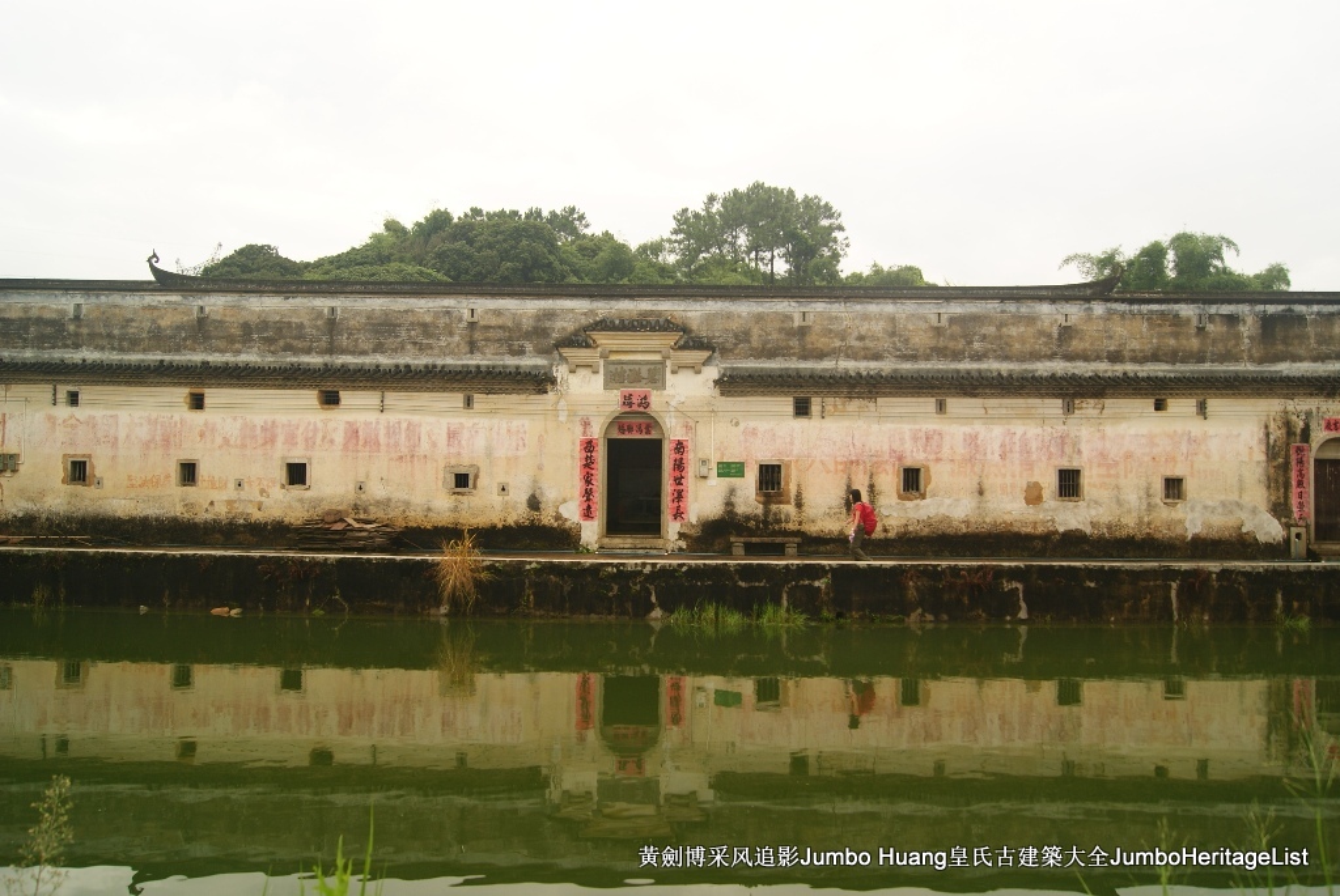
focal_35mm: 27
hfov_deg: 67.3
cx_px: 670
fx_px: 1006
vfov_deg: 48.0
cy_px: 448
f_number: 4.5
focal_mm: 18
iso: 100
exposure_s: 1/80
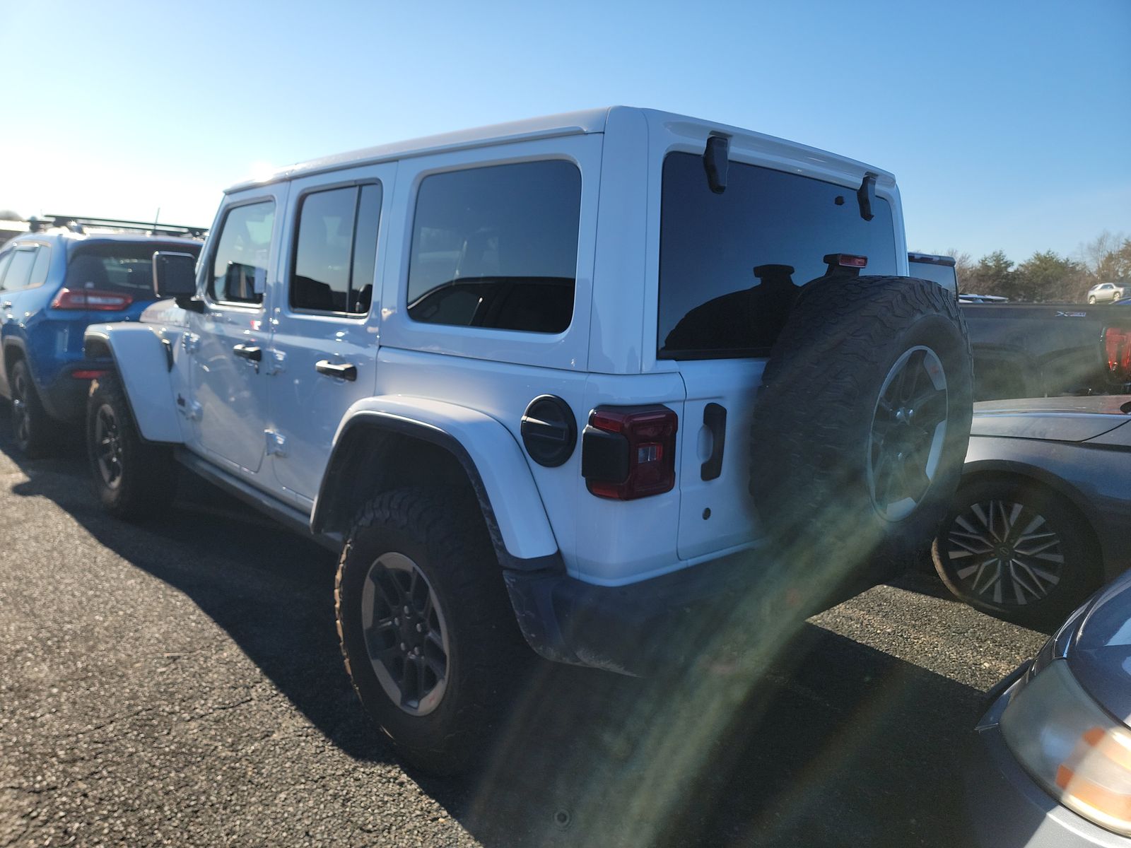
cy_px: 424
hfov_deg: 71.6
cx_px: 566
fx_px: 784
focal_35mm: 24
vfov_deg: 56.8
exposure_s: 1/712
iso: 50
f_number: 1.8
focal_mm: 6.7
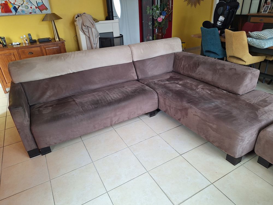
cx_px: 136
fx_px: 181
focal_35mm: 23
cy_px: 102
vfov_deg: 58.9
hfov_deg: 73.9
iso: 160
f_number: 1.8
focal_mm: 5.54
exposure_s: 1/50
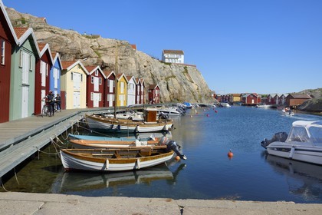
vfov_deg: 47.9
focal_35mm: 27
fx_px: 241
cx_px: 161
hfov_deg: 67.4
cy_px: 108
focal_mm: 27
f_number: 14
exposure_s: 1/250
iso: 200
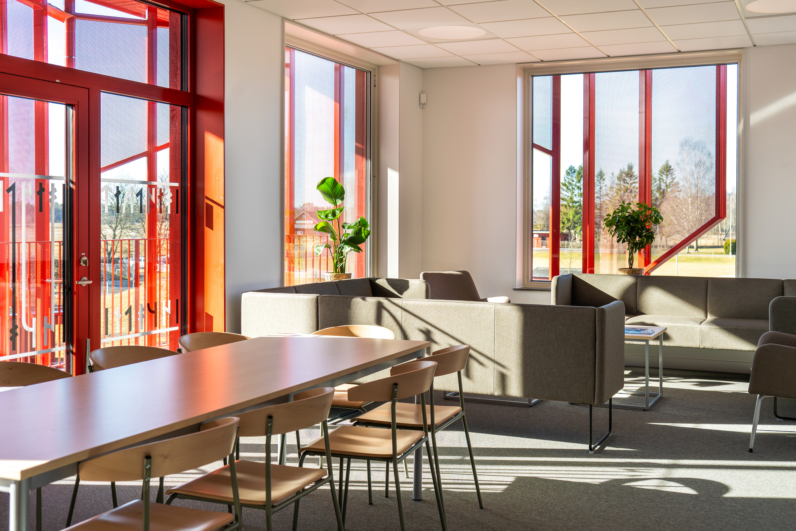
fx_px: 884
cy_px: 266
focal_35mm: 40
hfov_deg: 48.5
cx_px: 398
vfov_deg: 33.4
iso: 100
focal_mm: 40
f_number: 5.6
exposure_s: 1/100
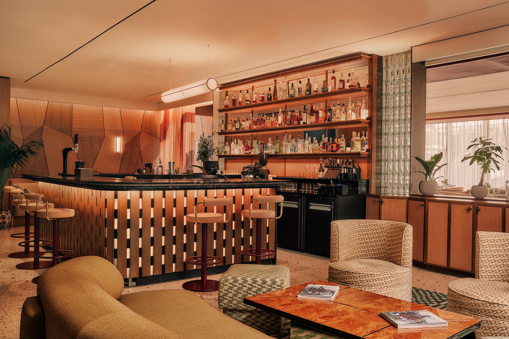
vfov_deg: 40.5
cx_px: 254
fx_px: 460
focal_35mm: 32
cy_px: 170
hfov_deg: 58.0
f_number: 13
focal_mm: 32.5
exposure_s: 2.5
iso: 200
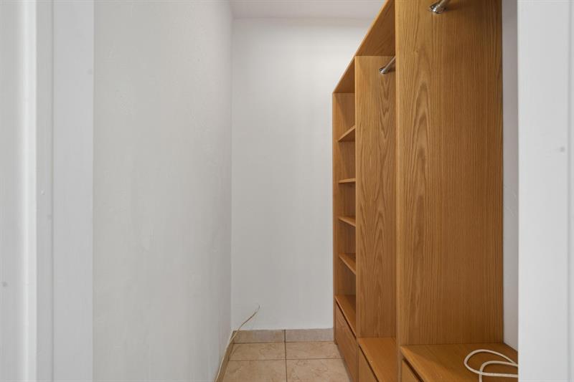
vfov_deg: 73.7
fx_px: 255
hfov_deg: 96.7
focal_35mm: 16
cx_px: 287
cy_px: 191
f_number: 9
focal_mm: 16
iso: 200
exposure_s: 1/6
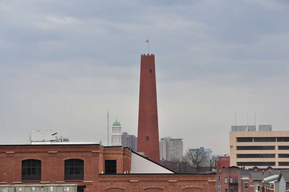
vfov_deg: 11.4
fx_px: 962
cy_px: 96
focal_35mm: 120
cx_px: 144
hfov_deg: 17.1
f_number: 5.6
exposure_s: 1/500
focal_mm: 80
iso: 200
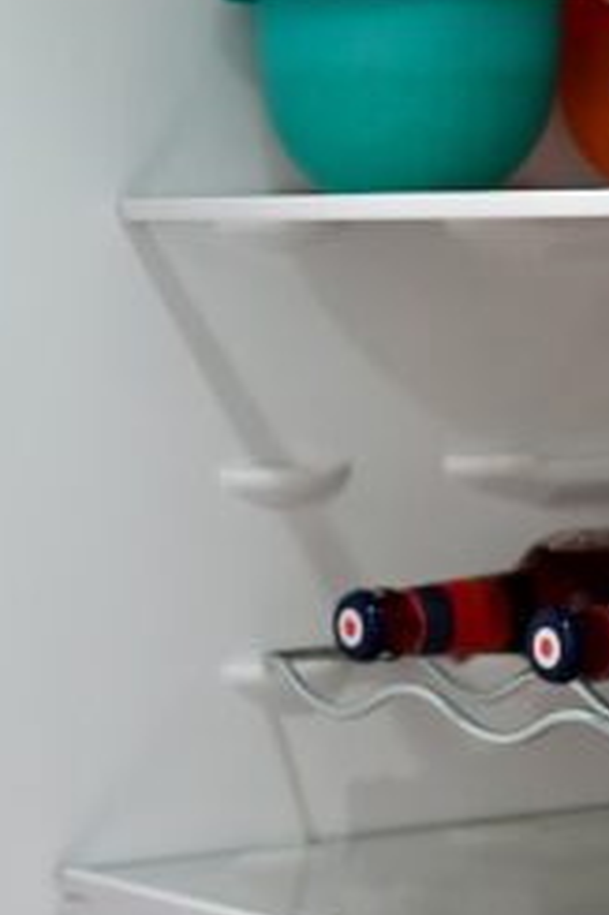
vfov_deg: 13.1
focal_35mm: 157
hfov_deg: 8.5
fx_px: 3989
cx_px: -293
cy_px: 538
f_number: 3.2
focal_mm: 35
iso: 400
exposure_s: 1/250
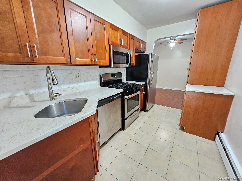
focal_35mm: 13
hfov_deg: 106.2
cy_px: 90
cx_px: 121
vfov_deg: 89.9
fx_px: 91
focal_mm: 1.74
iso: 320
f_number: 2.2
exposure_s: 1/40
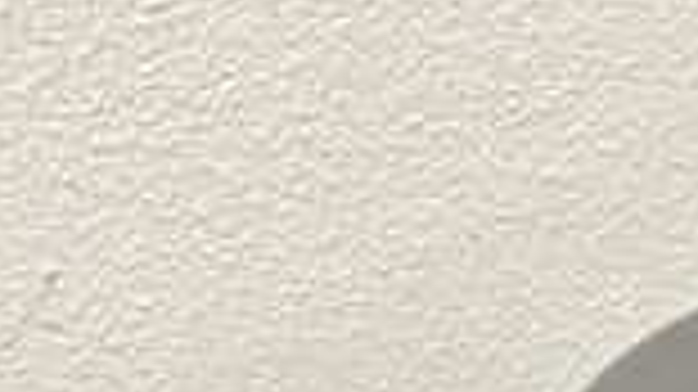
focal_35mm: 117
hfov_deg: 17.9
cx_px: 675
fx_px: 2164
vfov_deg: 9.8
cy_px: 703
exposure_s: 1/50
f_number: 1.6
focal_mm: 5.1
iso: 160
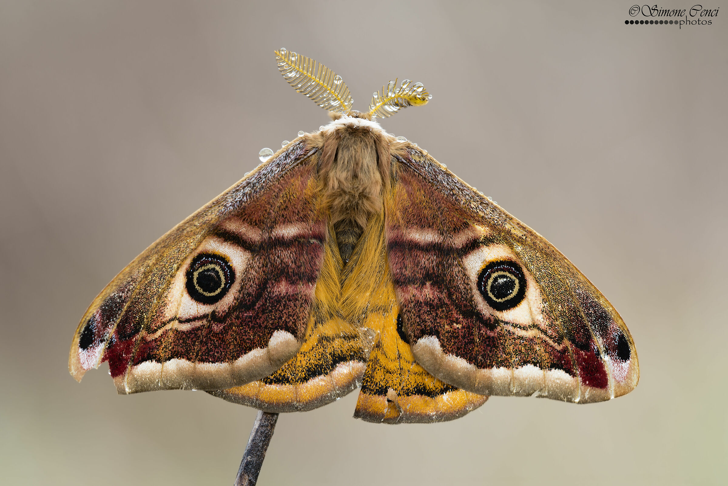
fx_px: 3034
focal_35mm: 150
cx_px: 364
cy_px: 243
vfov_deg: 9.2
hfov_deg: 13.7
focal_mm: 150
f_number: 11
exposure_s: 1/13
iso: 250
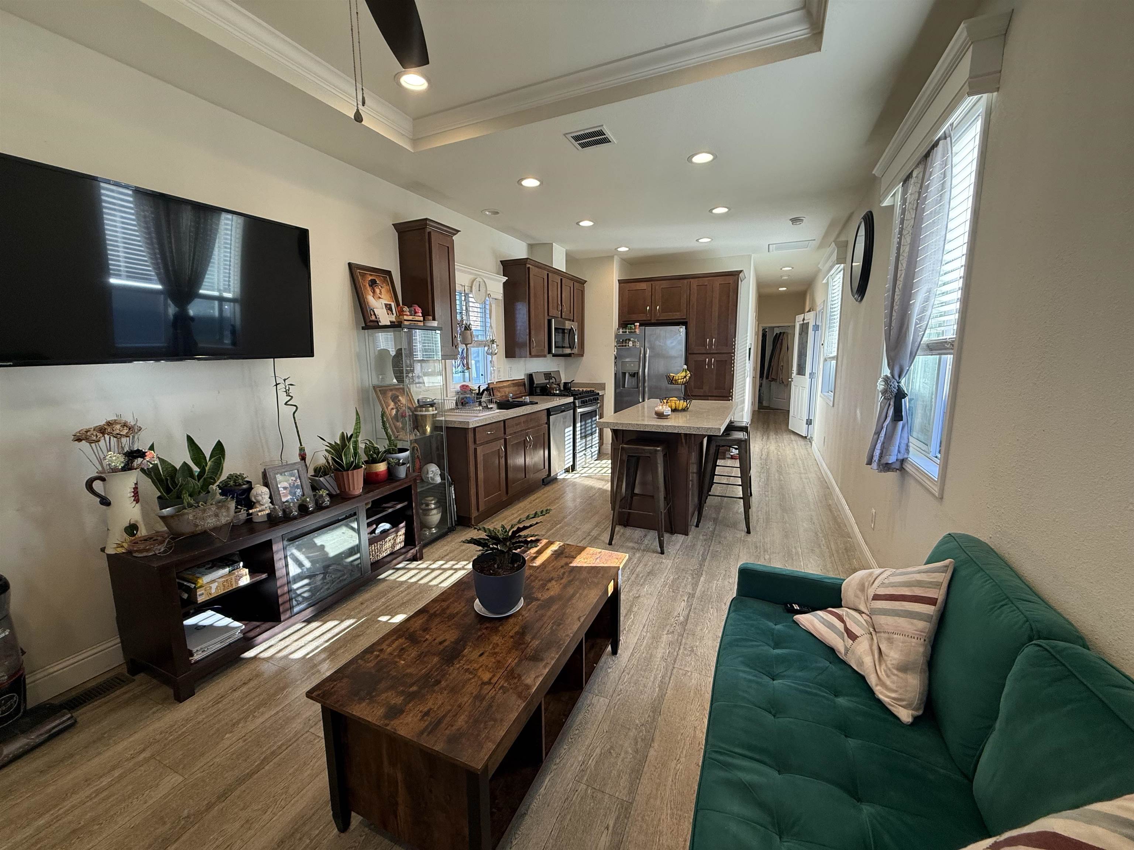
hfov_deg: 102.1
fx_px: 459
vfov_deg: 85.7
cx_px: 567
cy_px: 425
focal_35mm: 14
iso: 160
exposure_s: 1/120
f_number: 2.2
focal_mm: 2.22
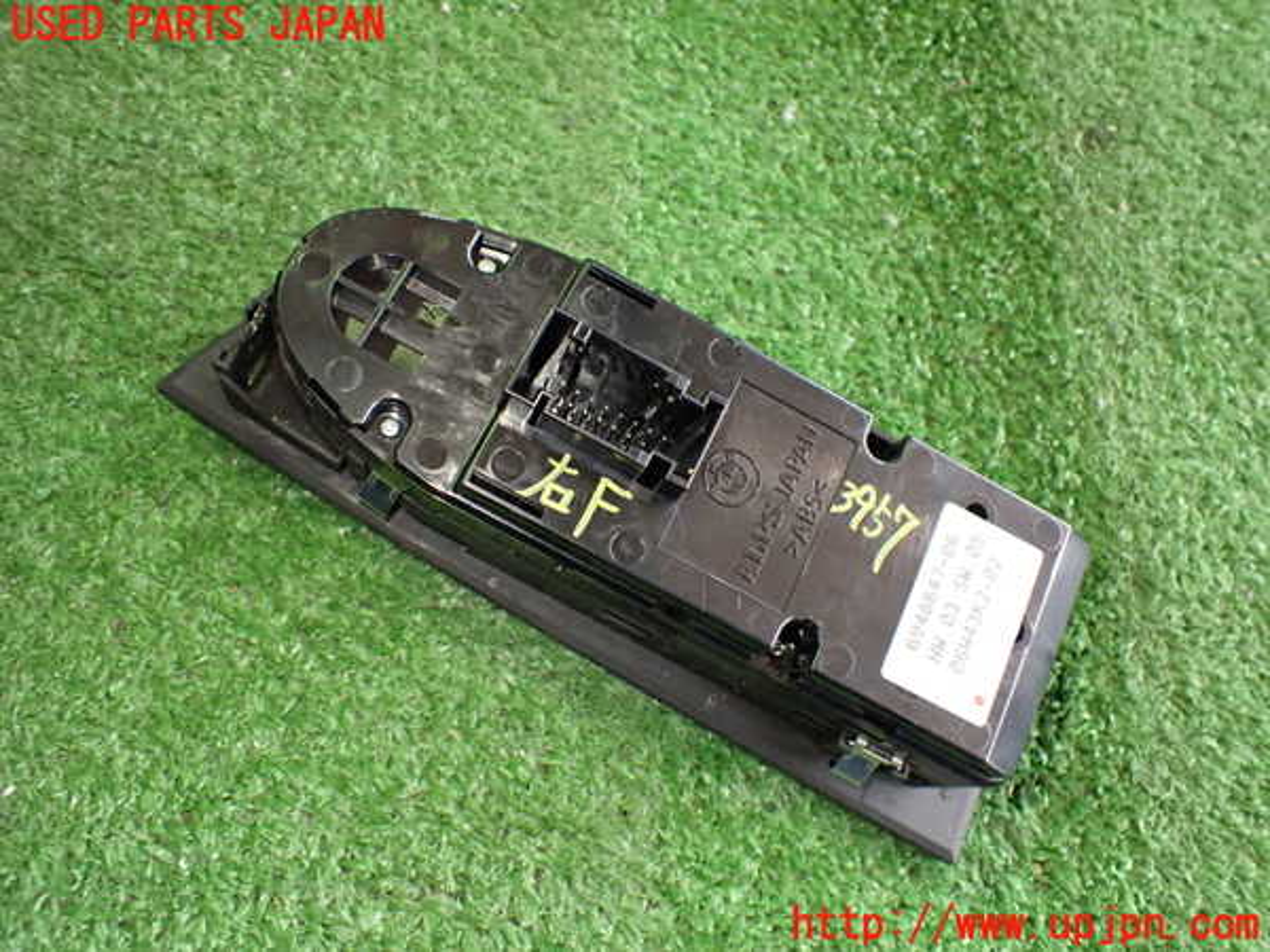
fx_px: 1101
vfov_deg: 46.8
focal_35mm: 30
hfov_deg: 60.0
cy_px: 476
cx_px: 635
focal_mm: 5.4
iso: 800
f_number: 2.3
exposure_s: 1/100
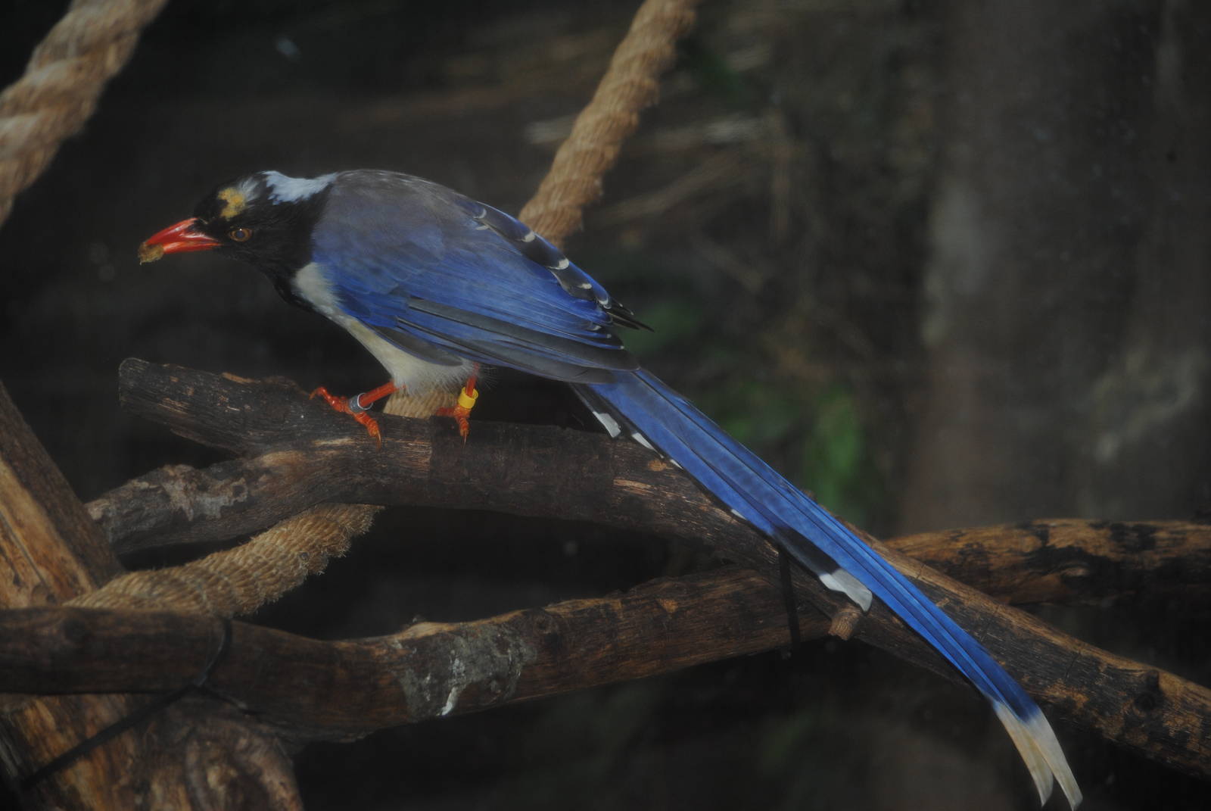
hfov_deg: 14.8
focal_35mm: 138
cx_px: 606
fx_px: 4648
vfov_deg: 10.0
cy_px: 406
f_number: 4.5
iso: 200
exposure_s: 1/60
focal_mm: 92
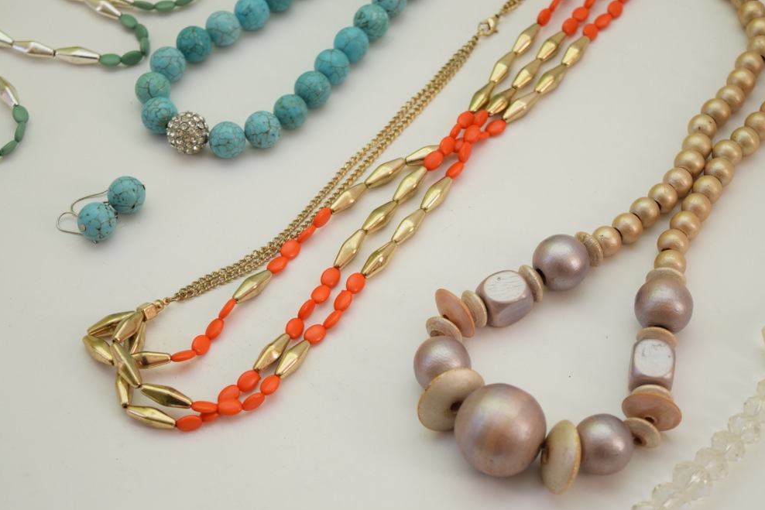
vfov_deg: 16.4
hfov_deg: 24.3
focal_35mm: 84
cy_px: 257
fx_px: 1775
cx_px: 385
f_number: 5.6
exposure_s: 1/125
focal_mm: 55
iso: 720
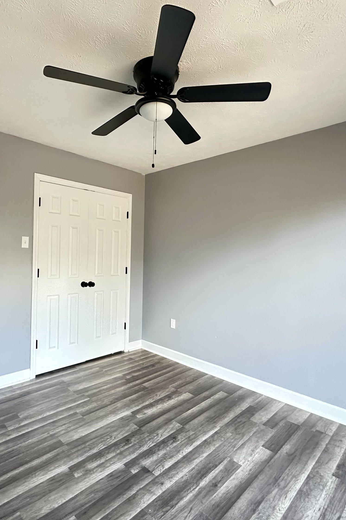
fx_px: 288
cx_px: 141
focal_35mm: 20
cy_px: 253
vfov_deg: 84.0
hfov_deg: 61.5
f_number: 2.2
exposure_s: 1/60
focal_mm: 2.22
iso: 500
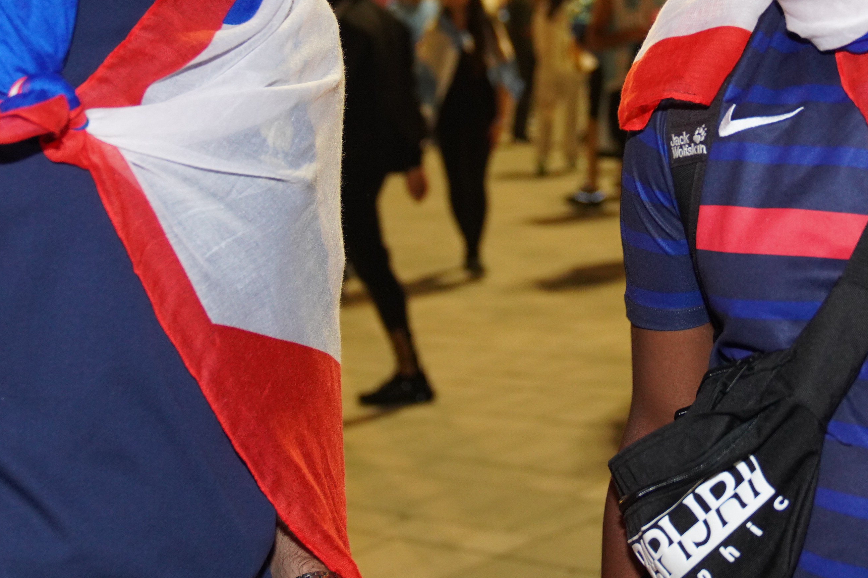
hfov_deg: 24.9
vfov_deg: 16.6
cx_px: 570
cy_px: 33
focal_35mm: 81
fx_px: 1953
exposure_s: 1/100
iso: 1600
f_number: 2.8
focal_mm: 34
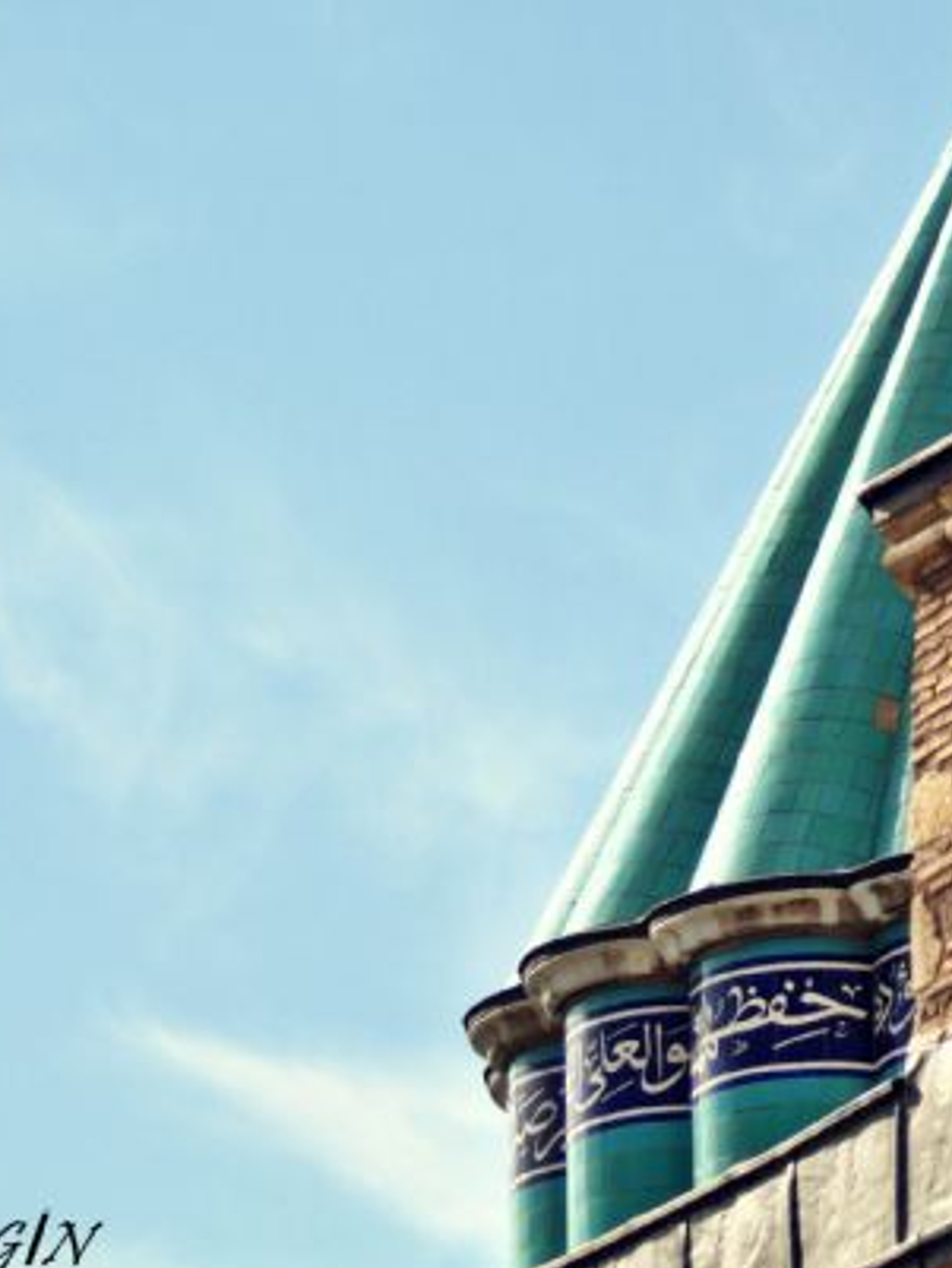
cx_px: 1275
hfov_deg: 5.2
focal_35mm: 287
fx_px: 10518
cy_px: 215
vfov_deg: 6.9
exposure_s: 1/1000
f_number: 5
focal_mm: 78
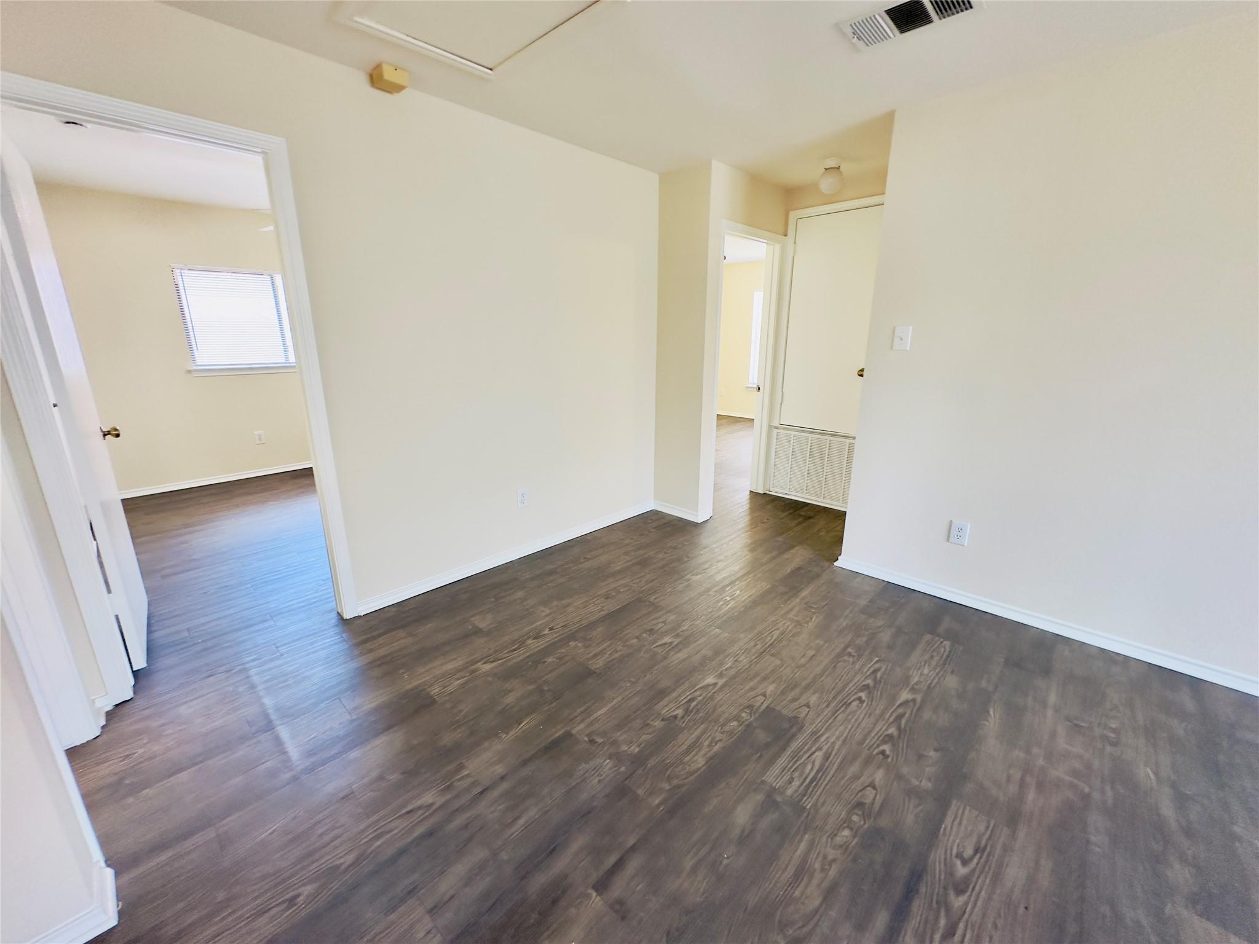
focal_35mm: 14
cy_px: 472
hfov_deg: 102.1
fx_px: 509
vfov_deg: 85.7
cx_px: 630
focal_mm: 2.22
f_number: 2.2
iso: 160
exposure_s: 1/60
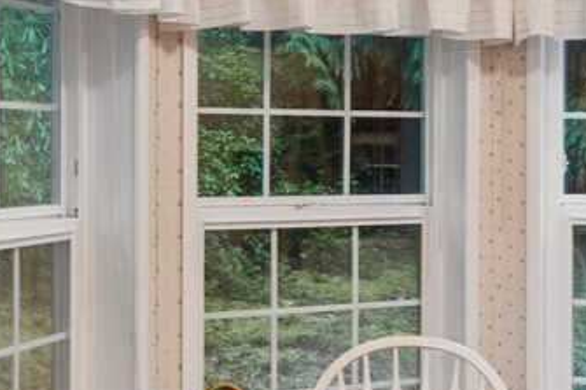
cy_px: 173
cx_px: 401
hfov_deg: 26.5
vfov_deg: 17.9
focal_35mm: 76
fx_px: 1236
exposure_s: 1.6
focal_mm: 10
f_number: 8
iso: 400
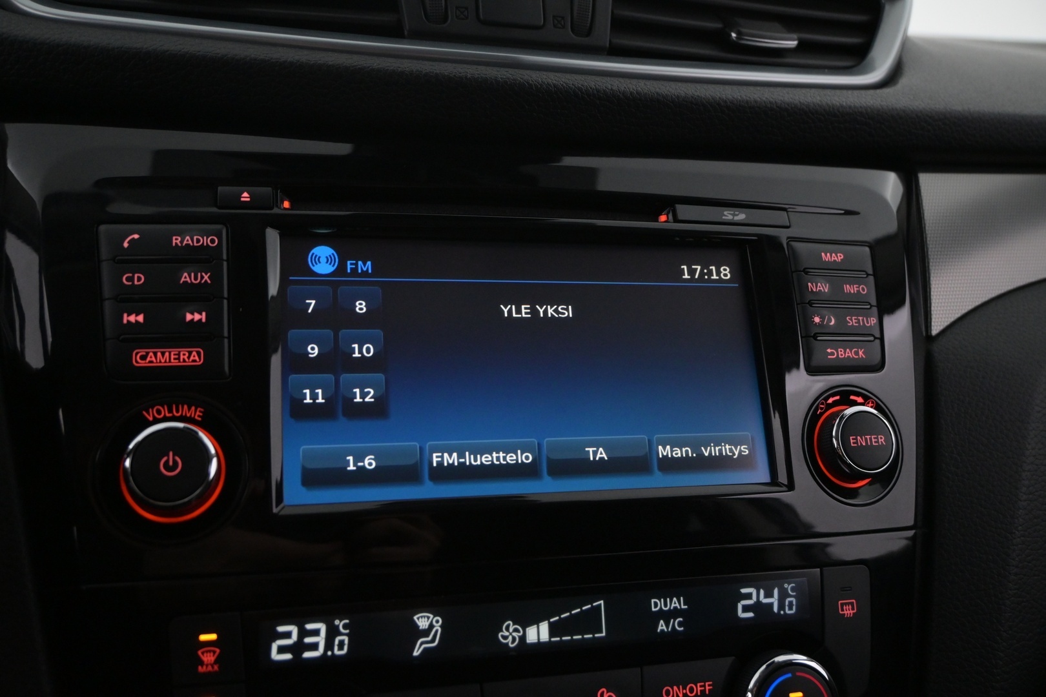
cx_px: 523
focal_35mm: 32
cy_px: 348
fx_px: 915
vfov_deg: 41.7
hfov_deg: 59.5
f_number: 4.5
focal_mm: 21
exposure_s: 1/80
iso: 2500
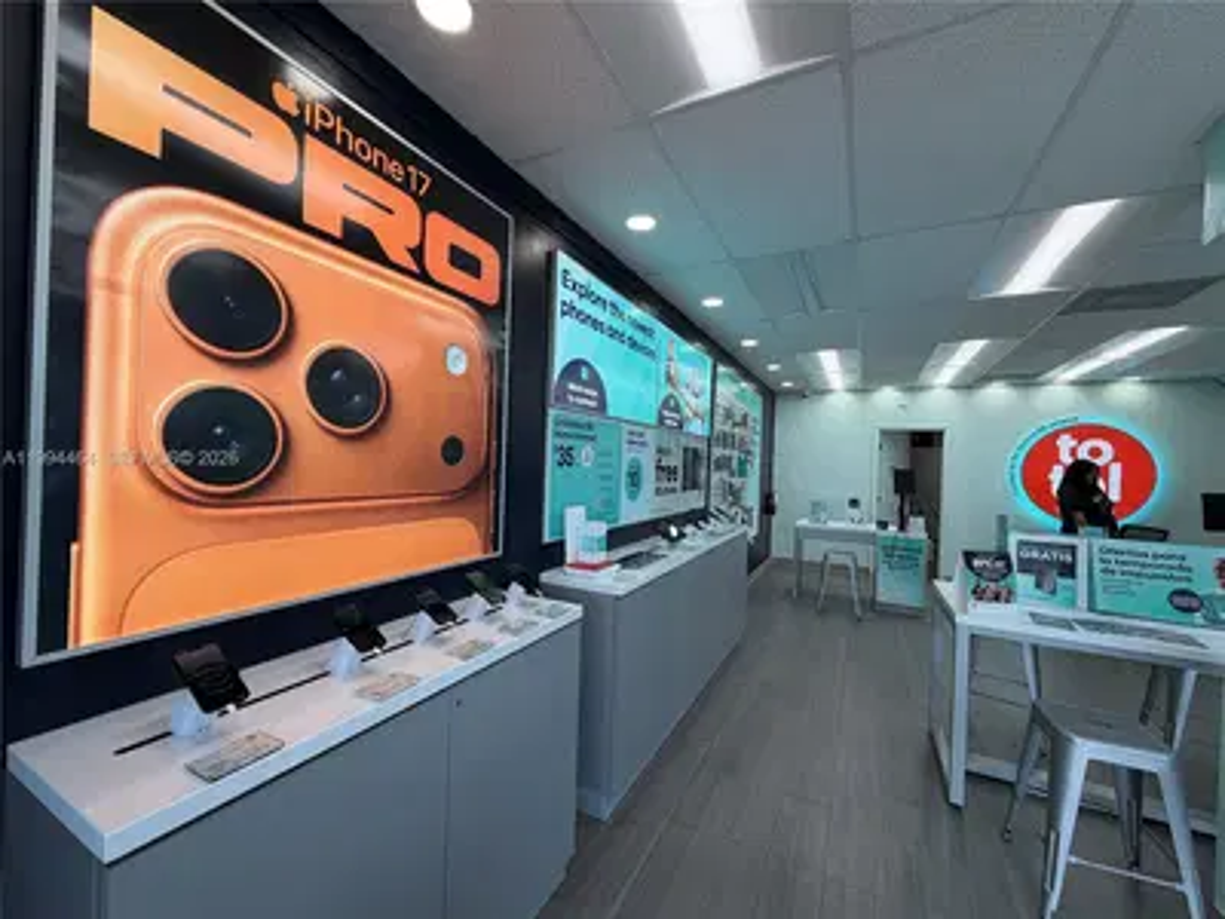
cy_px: 460
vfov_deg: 85.7
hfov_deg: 102.1
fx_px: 495
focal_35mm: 14
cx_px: 612
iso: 64
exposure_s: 1/156
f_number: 2.2
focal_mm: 2.22
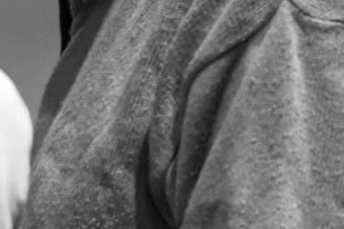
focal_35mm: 767
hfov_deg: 2.7
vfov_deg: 1.8
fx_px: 7324
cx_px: -439
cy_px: -22
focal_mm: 130
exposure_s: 1/250
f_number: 2.8
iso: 5000
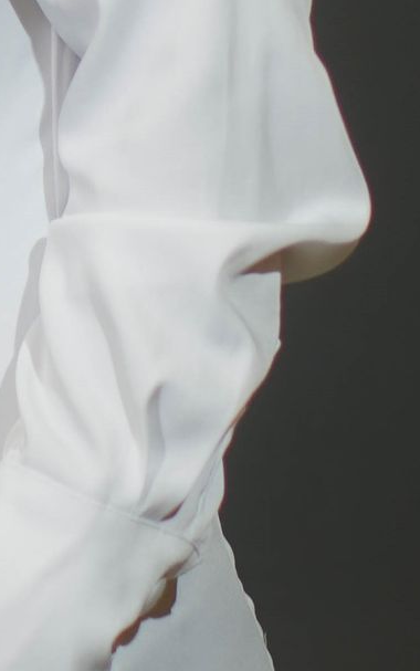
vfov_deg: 5.2
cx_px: -630
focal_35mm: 406
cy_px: -71
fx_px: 7427
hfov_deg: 3.2
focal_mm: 56
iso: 100
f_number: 1.4
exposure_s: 1/125
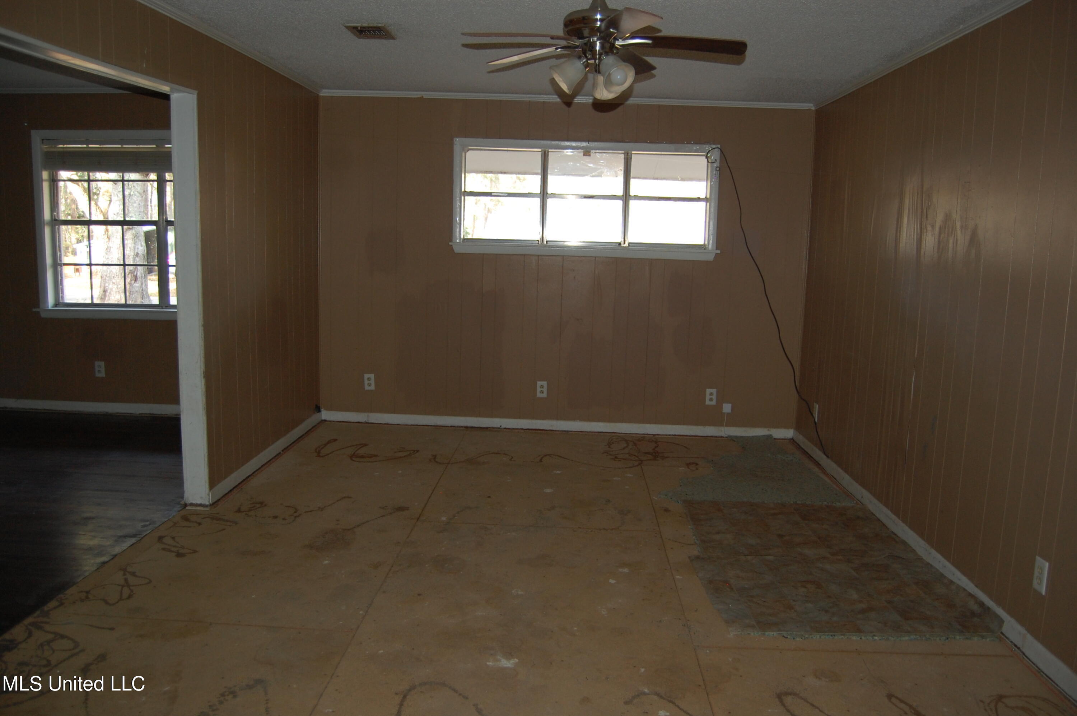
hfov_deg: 67.4
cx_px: 538
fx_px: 807
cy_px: 358
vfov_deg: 47.8
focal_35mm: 27
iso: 400
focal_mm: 18
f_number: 3.5
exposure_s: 1/60
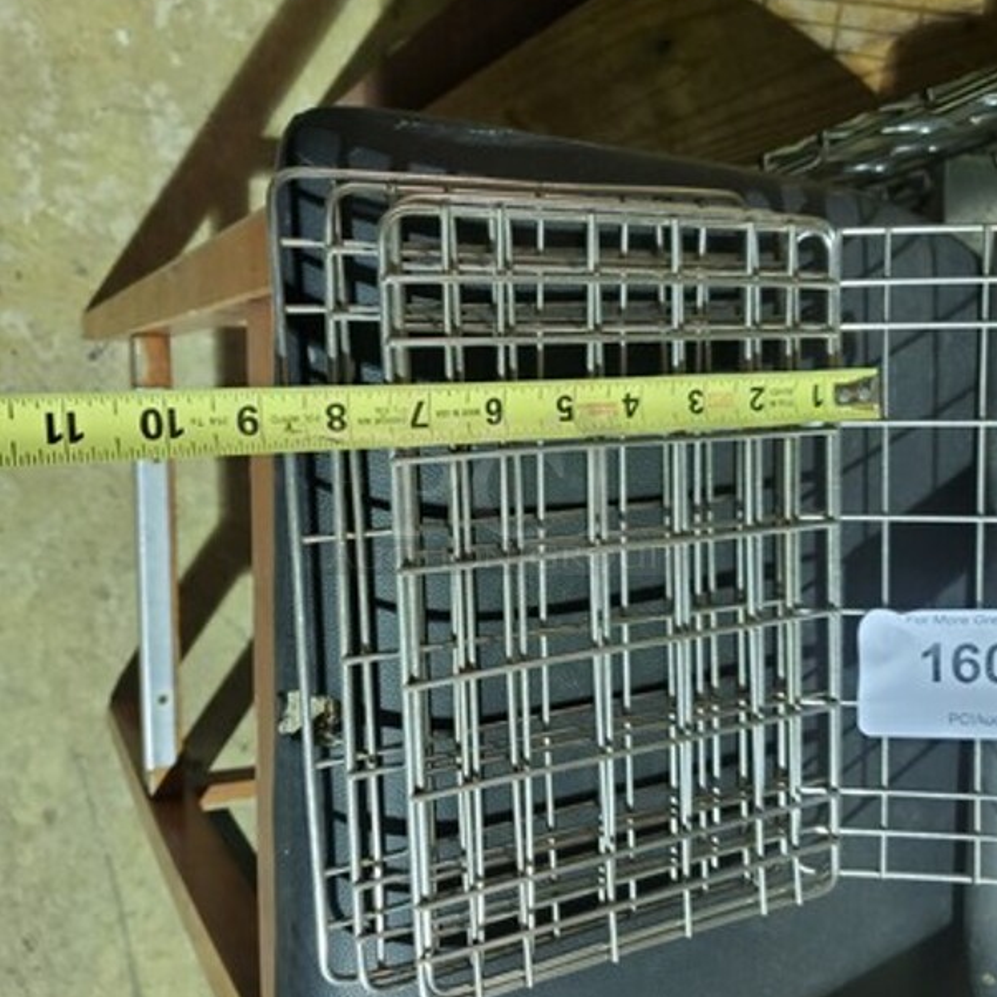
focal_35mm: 31
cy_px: 489
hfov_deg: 52.5
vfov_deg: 52.5
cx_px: 501
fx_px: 1010
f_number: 1.5
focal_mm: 4.3
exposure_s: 1/40
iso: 200
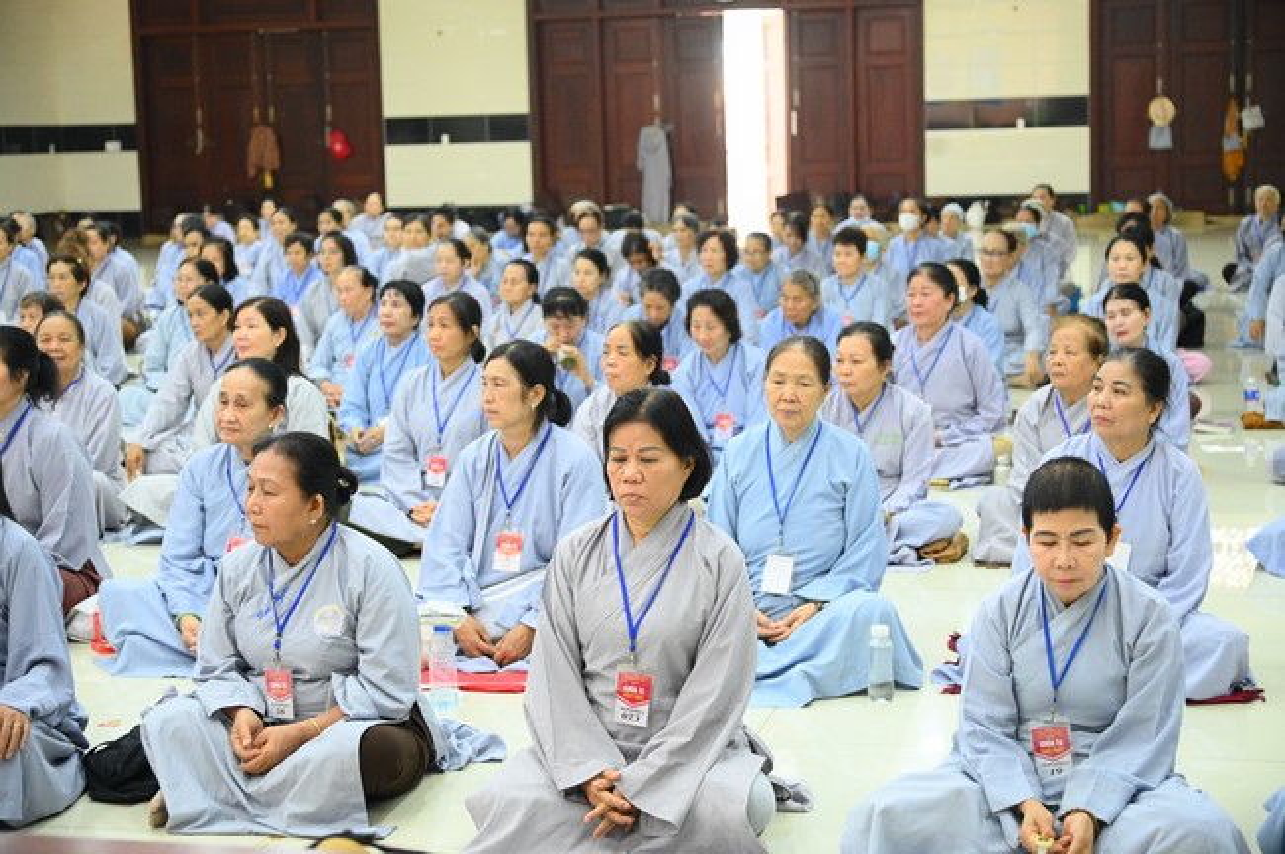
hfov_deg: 34.5
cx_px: 642
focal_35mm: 58
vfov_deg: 23.3
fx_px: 2068
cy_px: 427
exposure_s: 1/160
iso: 6400
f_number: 4
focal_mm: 58
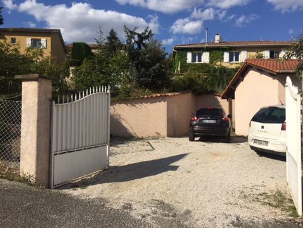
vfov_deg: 48.2
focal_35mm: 29
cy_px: 114
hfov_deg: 61.7
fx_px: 254
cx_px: 152
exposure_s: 1/3049
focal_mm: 4.15
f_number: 2.2
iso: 32
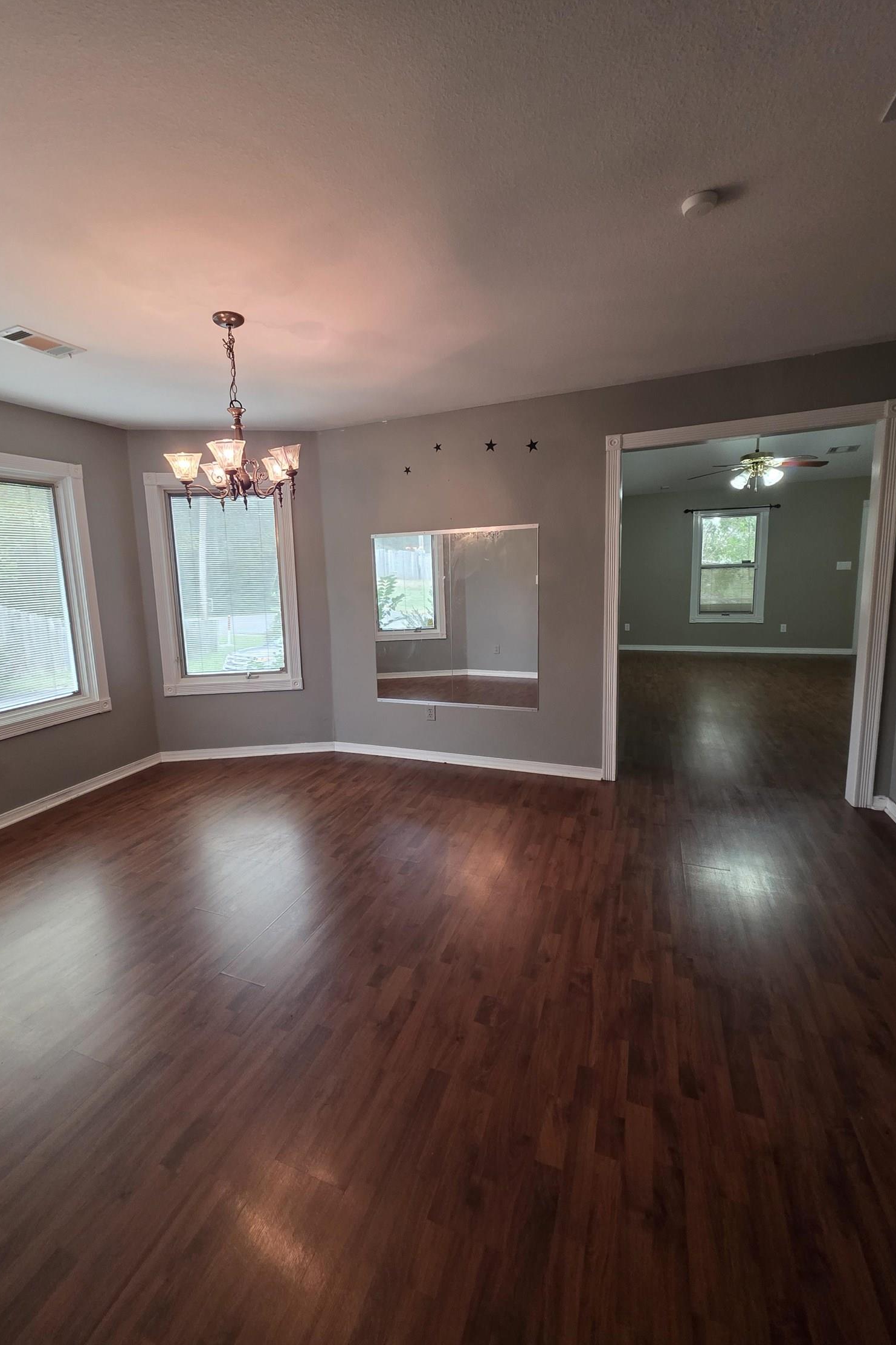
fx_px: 523
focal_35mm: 14
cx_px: 402
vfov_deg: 104.3
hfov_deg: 80.9
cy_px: 663
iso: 250
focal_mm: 2.2
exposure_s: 1/60
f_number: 1.9
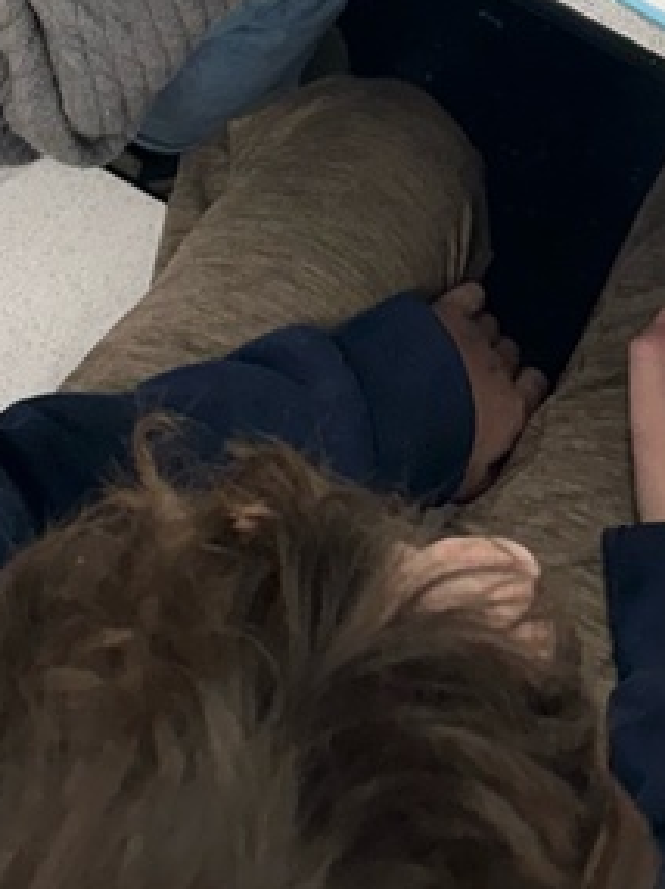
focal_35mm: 86
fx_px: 2206
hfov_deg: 17.1
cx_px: 426
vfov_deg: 18.6
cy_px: -628
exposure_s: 1/120
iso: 125
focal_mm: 6.86
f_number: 1.78
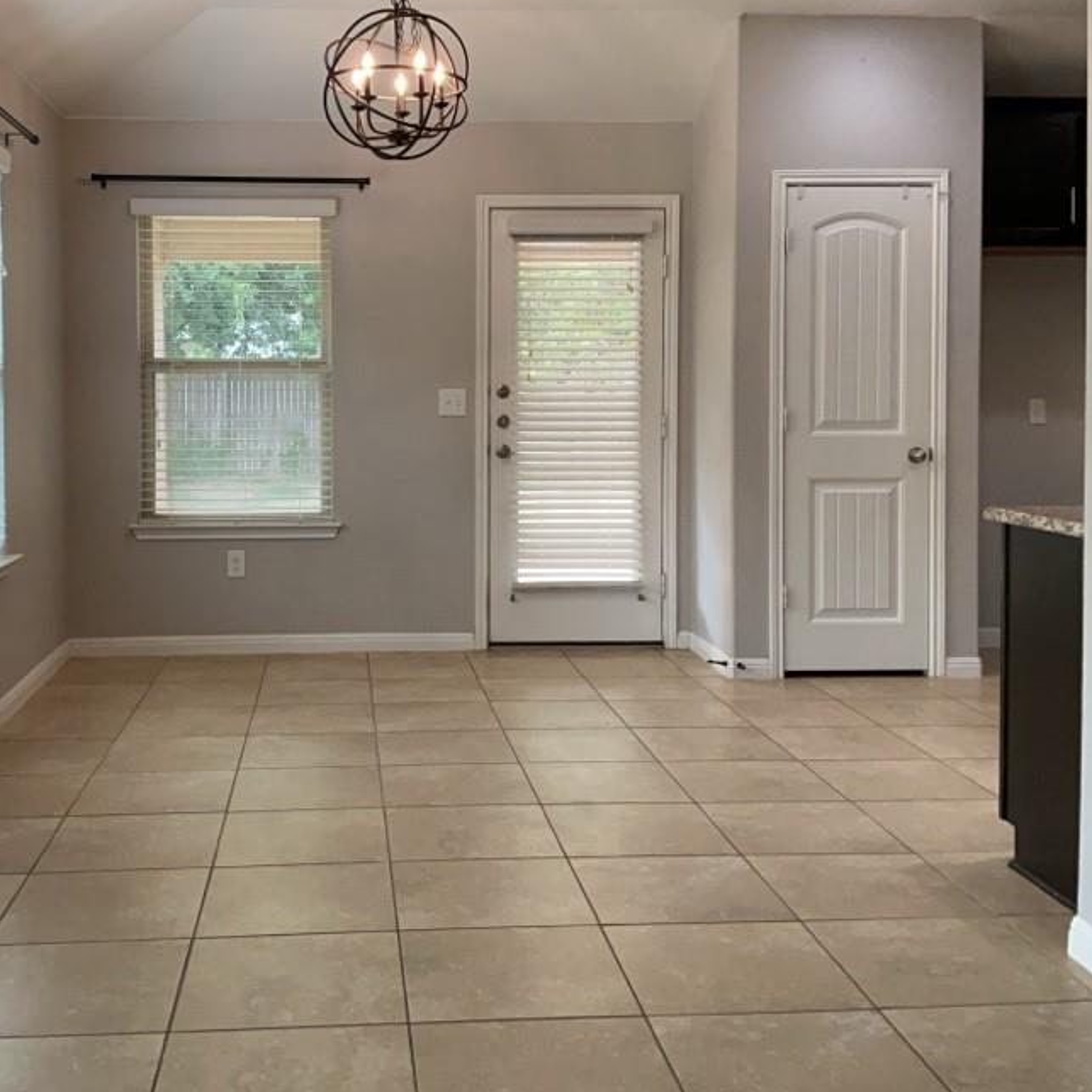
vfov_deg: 43.7
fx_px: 1356
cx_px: 408
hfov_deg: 43.5
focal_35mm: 38
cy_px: 445
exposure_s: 1/100
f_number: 1.8
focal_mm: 3
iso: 80
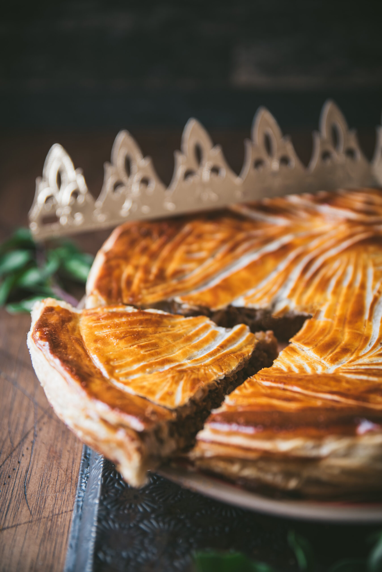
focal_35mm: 52
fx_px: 827
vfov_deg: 38.2
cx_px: 191
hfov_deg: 26.0
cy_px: 286
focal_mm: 52
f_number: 2.8
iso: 200
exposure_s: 1/25
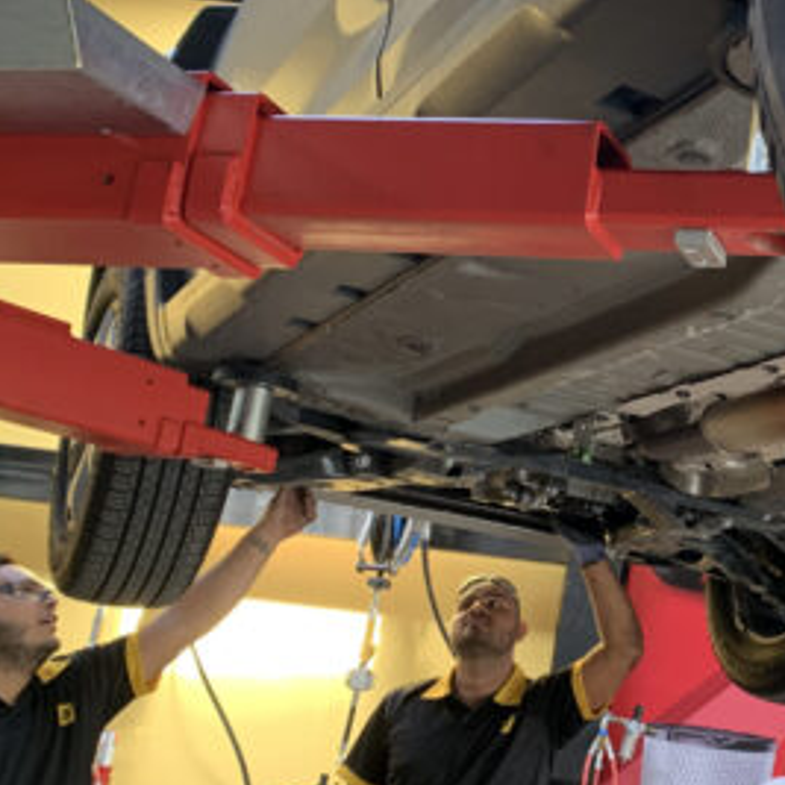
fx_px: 1437
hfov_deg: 29.0
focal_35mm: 56
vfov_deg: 30.5
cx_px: 741
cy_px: 432
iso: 100
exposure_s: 1/65
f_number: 1.8
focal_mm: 4.25
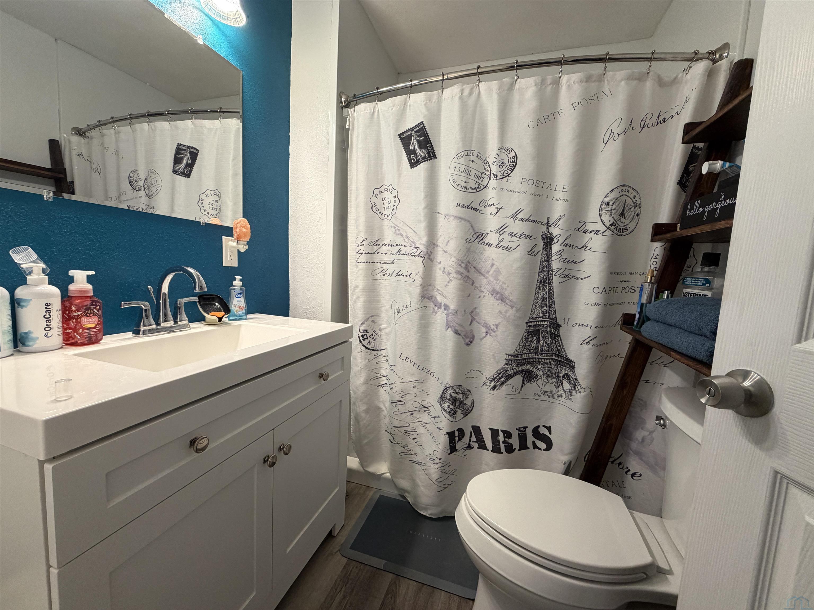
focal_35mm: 14
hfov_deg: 102.1
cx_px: 407
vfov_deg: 85.7
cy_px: 305
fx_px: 329
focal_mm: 2.22
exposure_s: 1/120
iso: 250
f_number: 2.2
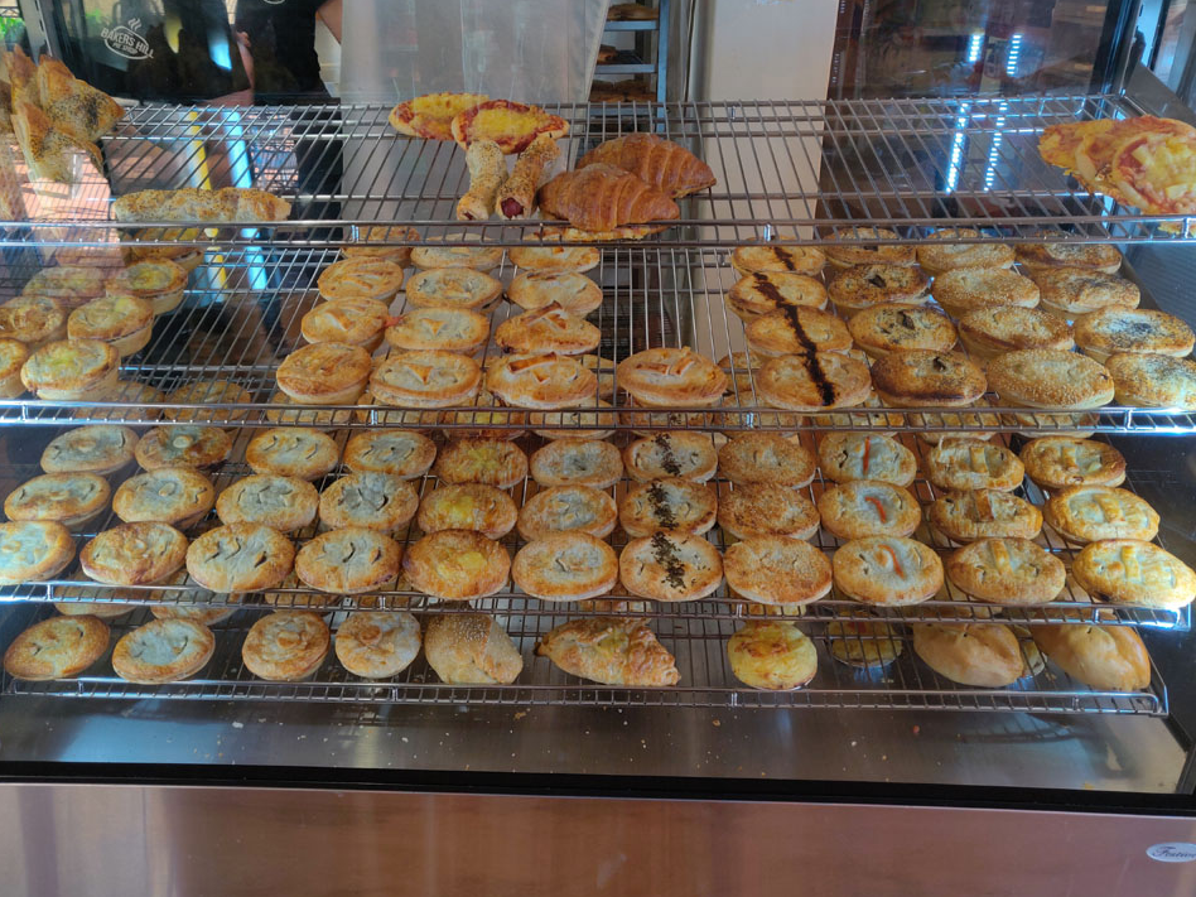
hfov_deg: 65.3
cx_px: 560
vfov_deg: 51.4
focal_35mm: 27
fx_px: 933
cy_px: 450
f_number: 1.7
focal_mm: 4.25
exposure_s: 1/50
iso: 125
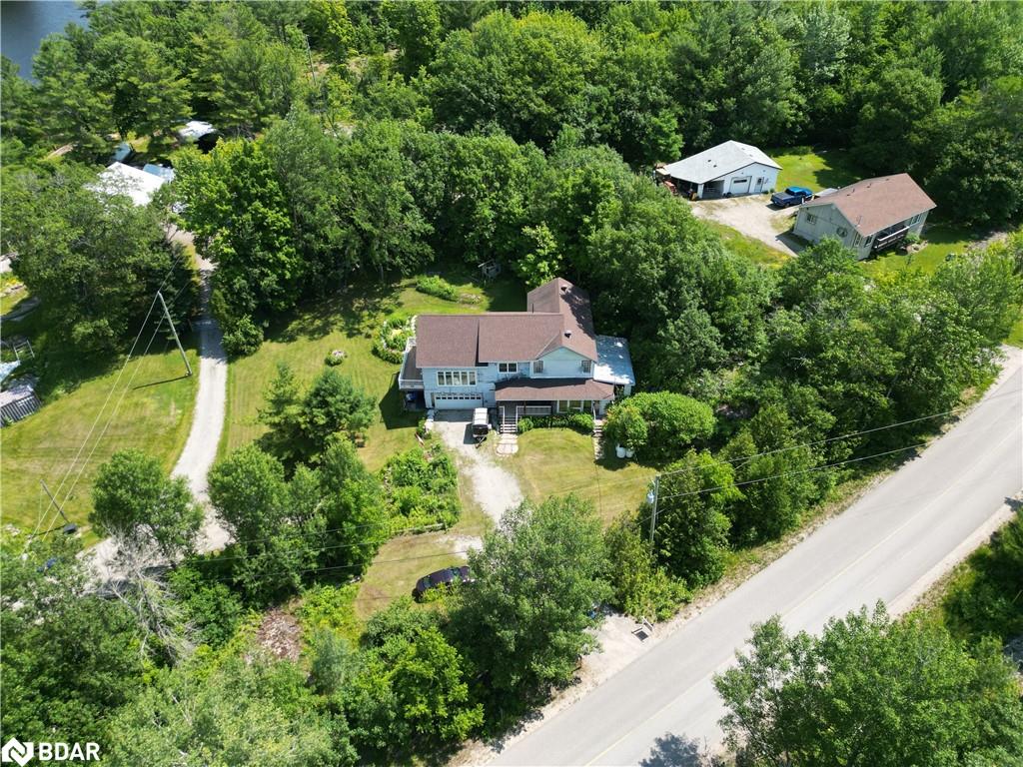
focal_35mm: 24
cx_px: 512
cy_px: 384
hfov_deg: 71.6
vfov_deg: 56.8
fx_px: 709
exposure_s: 1/1600
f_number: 1.7
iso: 130
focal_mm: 6.72
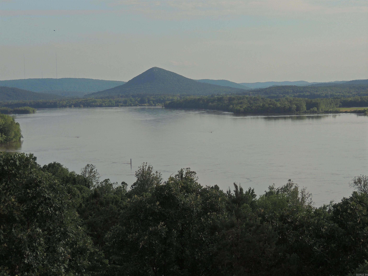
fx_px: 1063
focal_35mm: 100
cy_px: 138
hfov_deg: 19.6
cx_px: 184
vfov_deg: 14.8
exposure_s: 1/800
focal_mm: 17.8
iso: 100
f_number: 4.1
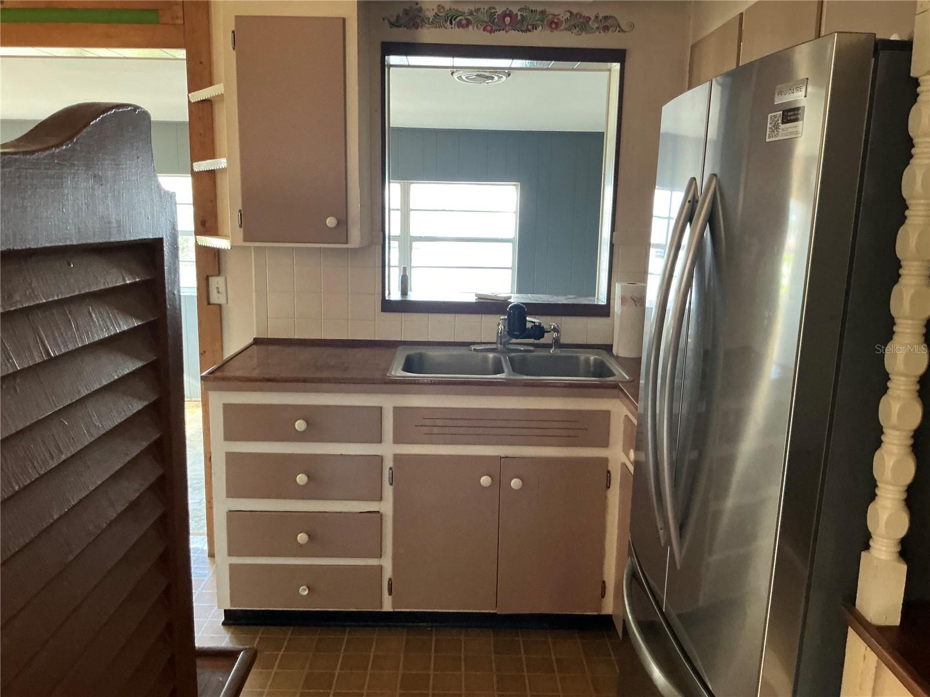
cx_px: 465
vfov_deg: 49.7
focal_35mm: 28
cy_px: 348
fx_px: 752
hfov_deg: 63.4
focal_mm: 3
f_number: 1.8
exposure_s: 1/55
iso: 320
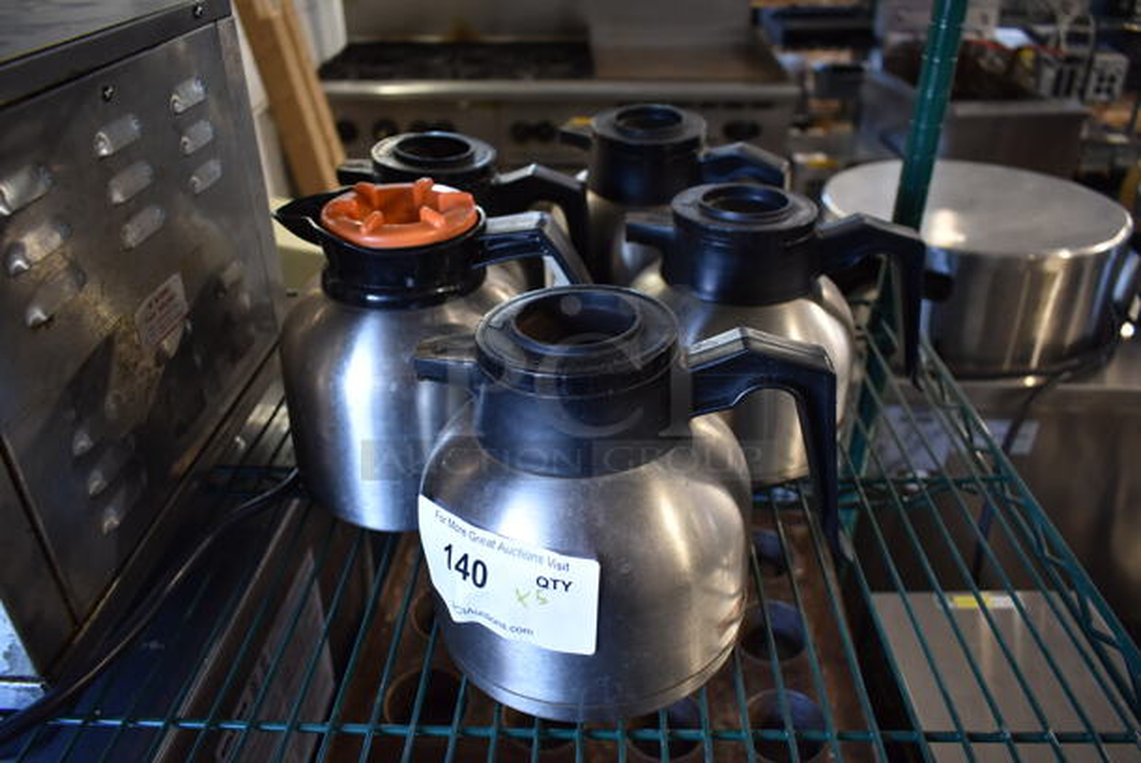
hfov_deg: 67.3
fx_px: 857
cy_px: 382
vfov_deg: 48.0
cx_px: 570
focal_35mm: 27
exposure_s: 1/30
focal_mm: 18
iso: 560
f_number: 3.5
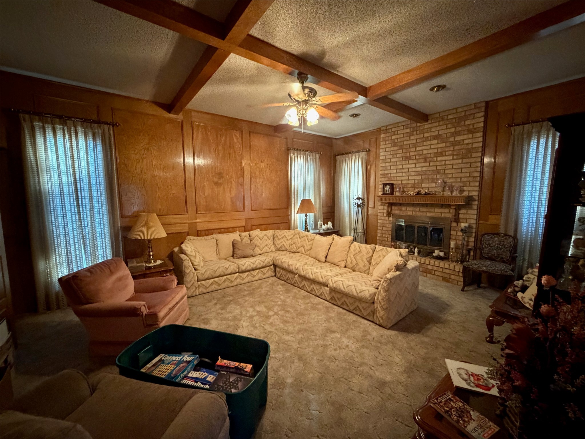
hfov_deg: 102.1
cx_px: 292
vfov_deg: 85.7
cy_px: 220
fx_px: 237
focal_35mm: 14
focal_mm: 2.22
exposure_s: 1/40
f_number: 2.2
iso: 1000
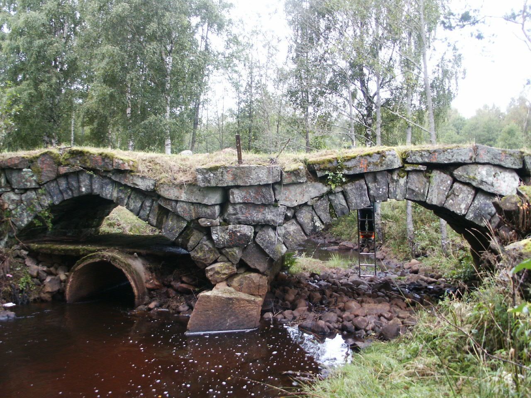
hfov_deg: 52.6
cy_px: 199
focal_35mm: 35
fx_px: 537
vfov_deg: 40.7
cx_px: 266
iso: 160
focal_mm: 7.18
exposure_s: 1/45
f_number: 3
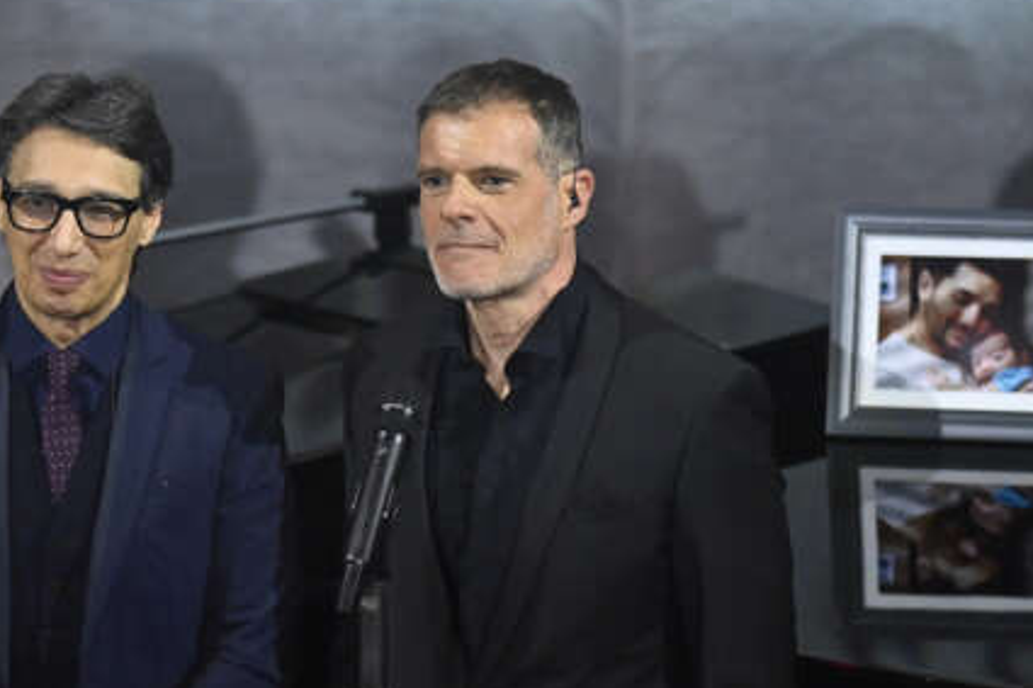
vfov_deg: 2.7
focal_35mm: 508
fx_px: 14570
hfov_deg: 4.1
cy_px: 421
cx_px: 211
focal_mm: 240
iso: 4000
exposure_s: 1/400
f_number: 3.5
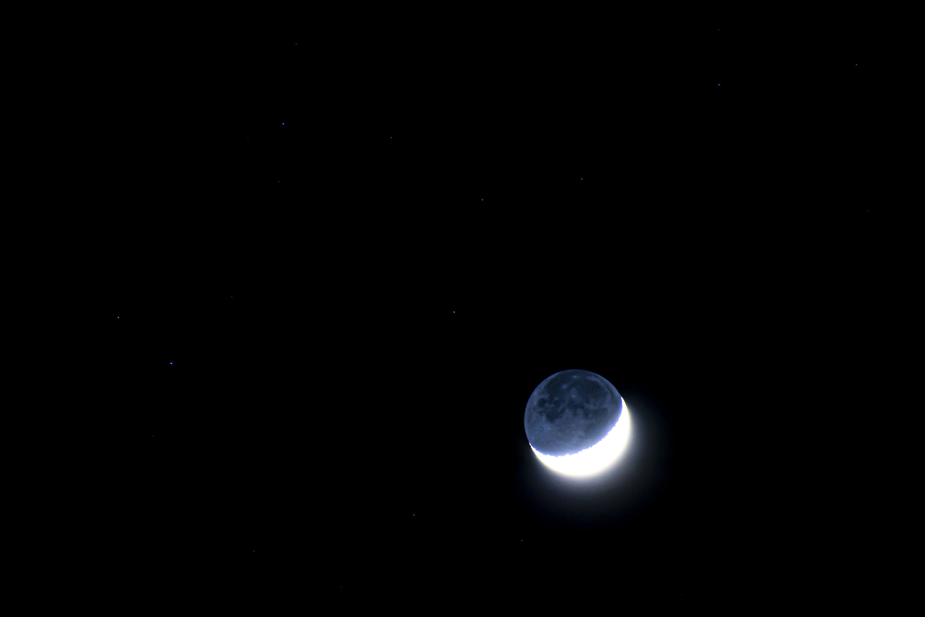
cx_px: 462
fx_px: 11562
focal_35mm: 450
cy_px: 308
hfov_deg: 4.6
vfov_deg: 3.1
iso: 200
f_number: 6.3
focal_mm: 300
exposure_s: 1.3
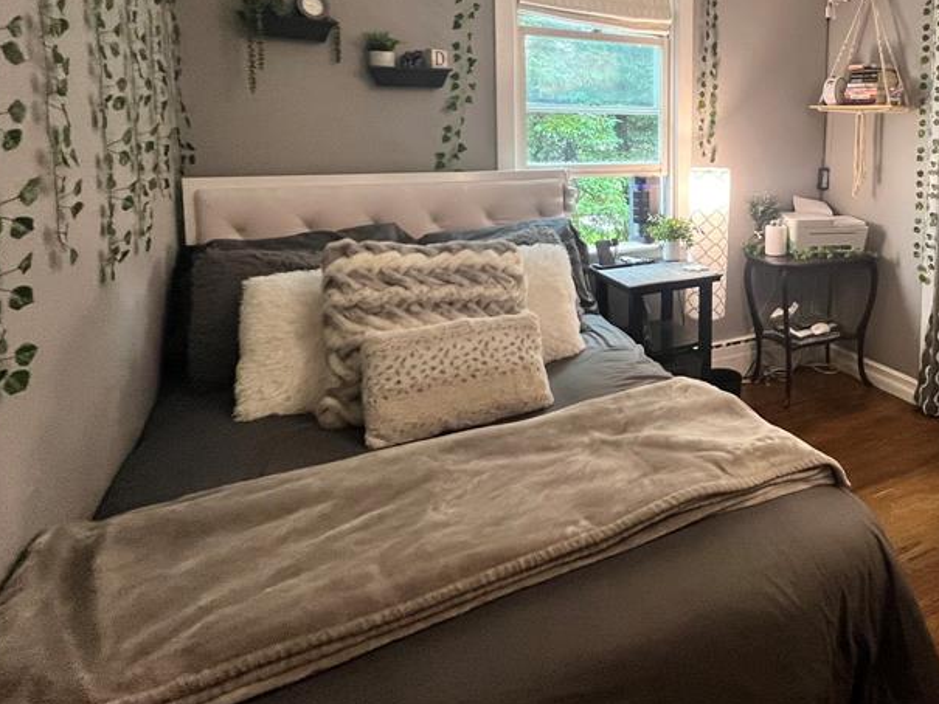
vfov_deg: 58.4
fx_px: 597
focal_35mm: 22
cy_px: 189
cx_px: 703
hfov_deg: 71.2
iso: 320
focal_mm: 1.57
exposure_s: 1/60
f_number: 1.8
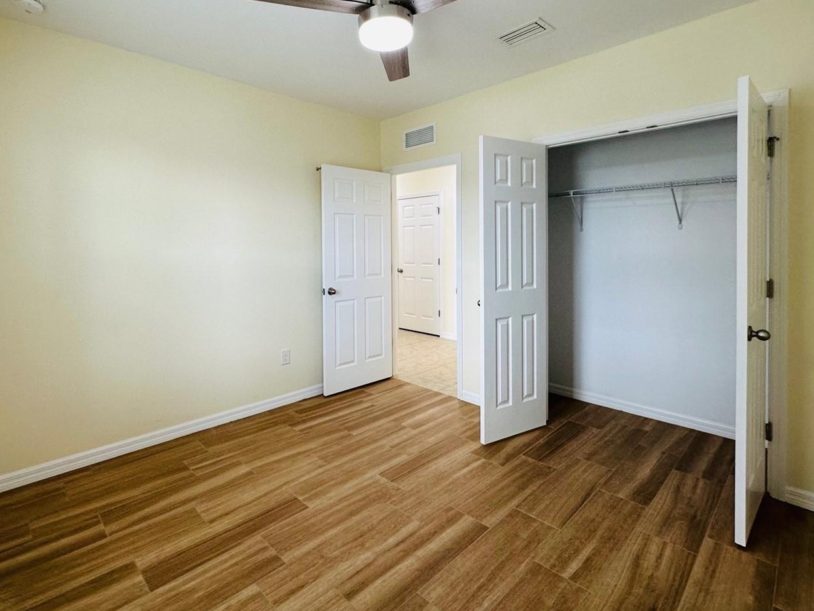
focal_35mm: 18
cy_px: 252
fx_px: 423
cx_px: 370
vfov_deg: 71.0
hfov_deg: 87.5
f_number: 2.2
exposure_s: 1/120
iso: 125
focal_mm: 2.22
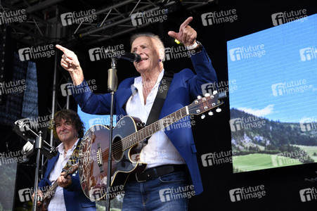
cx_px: 158
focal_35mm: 70
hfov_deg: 28.9
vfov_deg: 19.4
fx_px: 616
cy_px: 106
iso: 400
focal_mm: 70
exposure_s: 1/160
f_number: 8
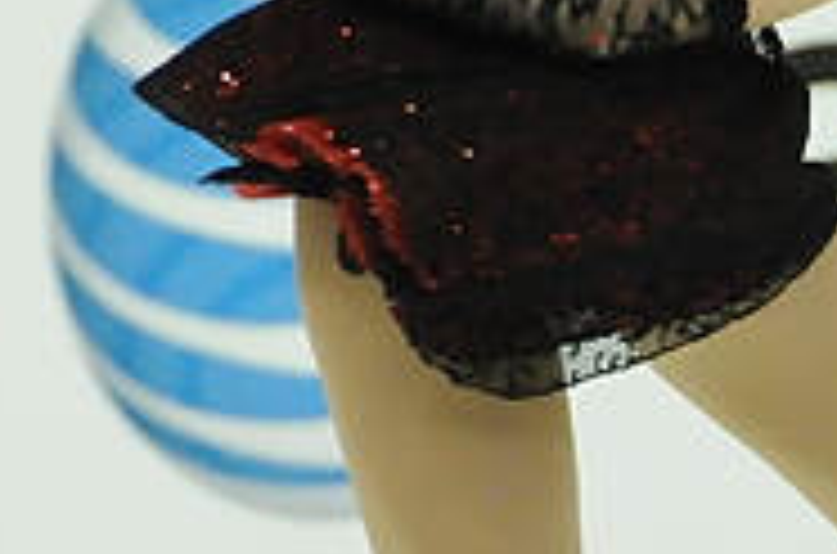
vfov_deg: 1.1
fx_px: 29986
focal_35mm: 1293
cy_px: 169
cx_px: 688
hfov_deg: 1.6
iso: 3200
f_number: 5.6
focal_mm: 200
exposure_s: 1/800
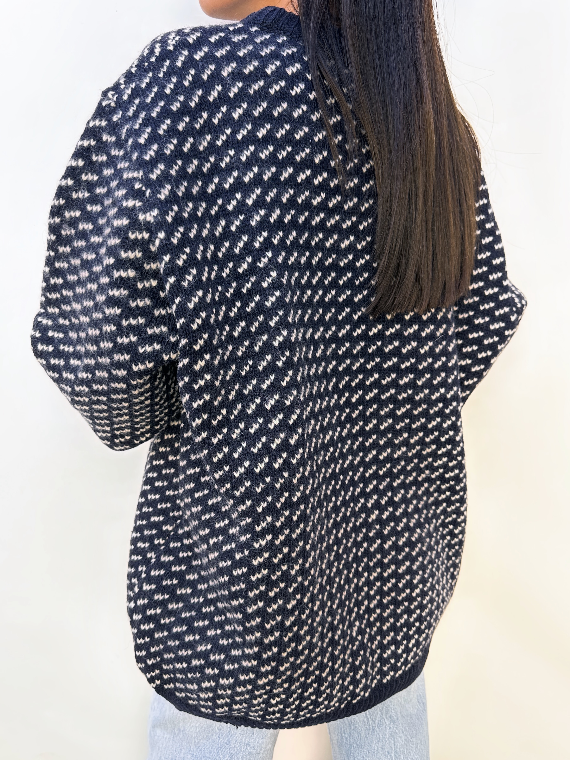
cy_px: 380
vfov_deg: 71.6
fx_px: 527
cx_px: 285
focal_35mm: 24
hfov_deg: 56.8
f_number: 1.78
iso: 80
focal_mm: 6.86
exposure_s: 1/159
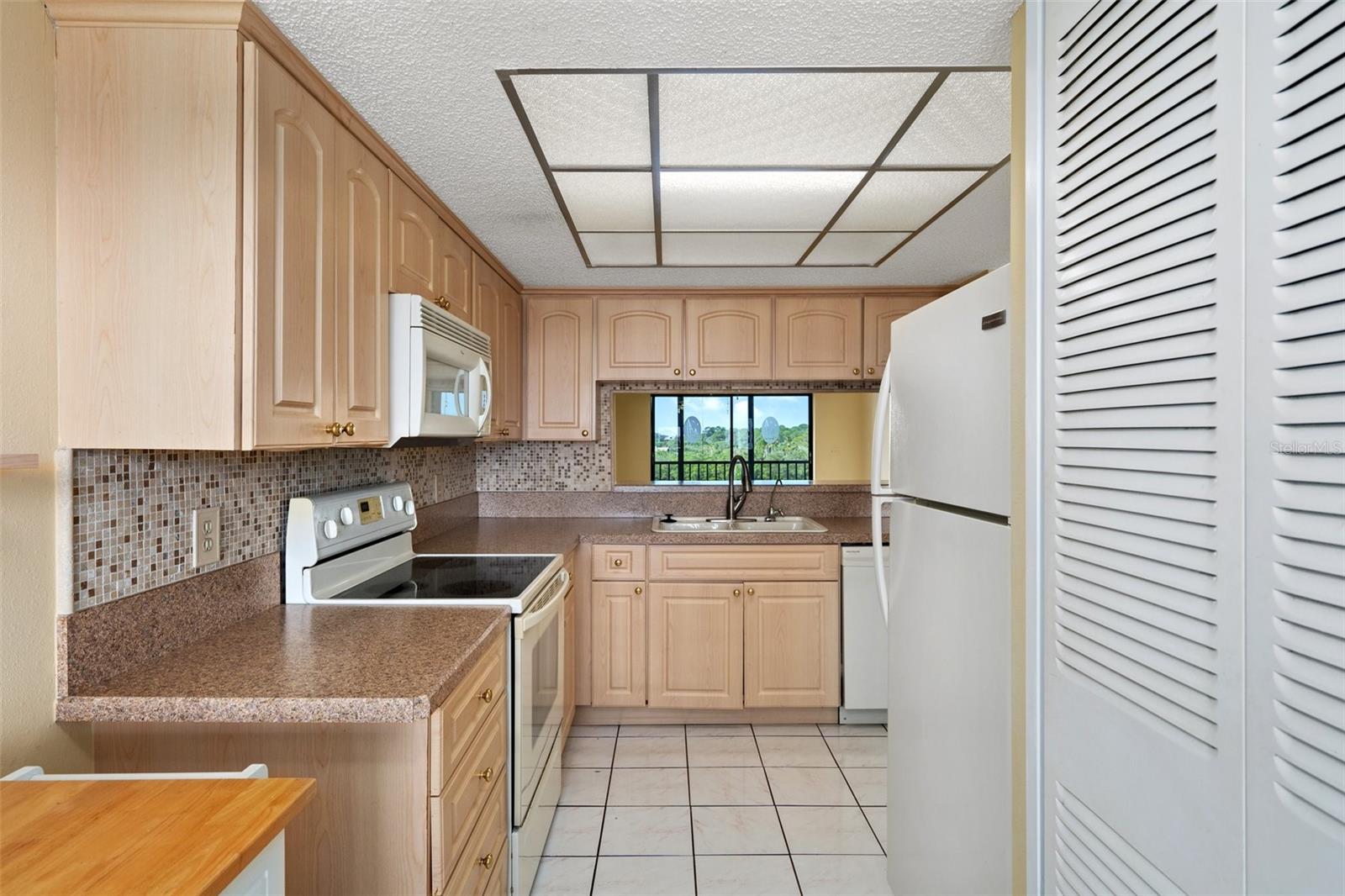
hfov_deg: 86.9
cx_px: 672
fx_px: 710
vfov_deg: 64.5
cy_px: 448
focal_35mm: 19
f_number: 8
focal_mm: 19
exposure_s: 1/5
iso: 320
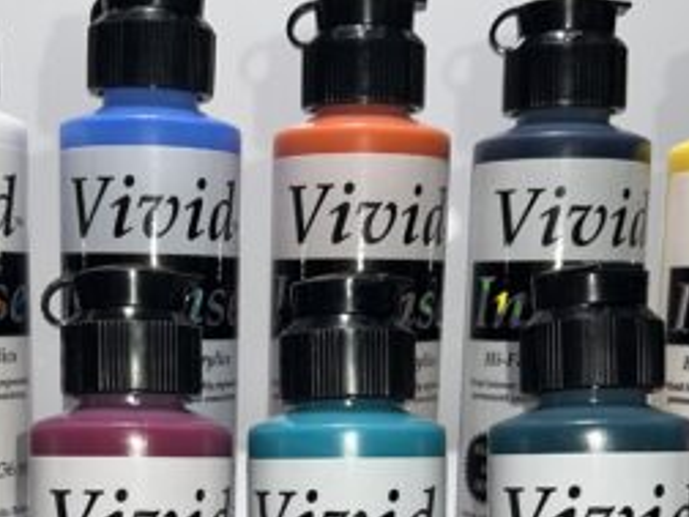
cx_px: 246
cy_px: 503
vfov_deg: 22.8
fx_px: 1234
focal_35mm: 62
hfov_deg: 31.0
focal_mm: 5.7
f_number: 1.5
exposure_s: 1/572
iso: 32
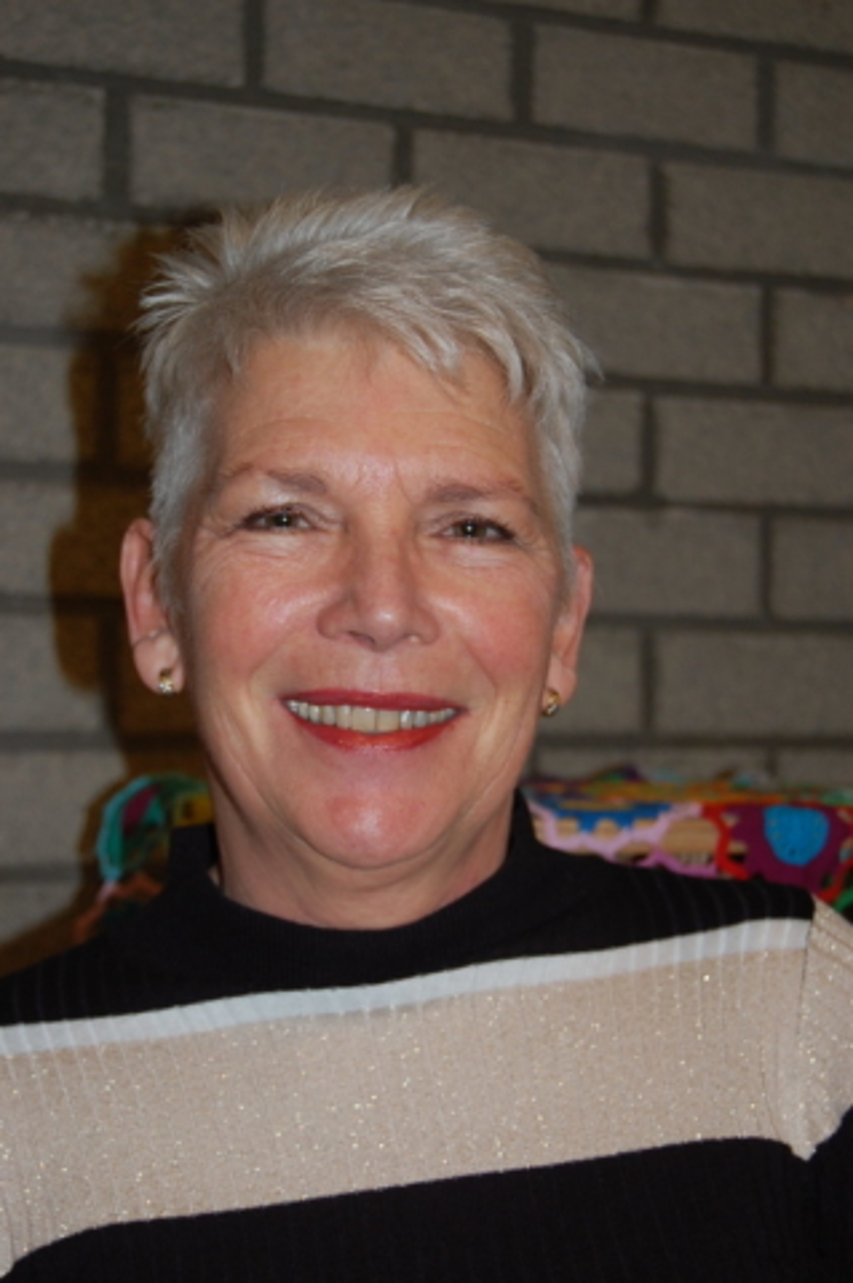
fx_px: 2244
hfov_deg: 21.5
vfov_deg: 31.9
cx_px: 426
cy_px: 642
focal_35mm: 63
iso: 400
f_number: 5.3
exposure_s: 1/60
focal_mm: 42
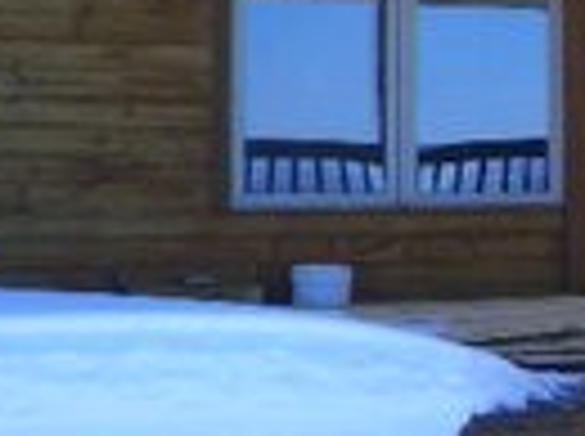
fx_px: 1822
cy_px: 31
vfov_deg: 13.5
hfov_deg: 17.7
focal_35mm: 108
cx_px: 616
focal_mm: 5.8
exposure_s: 1/320
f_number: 4.3
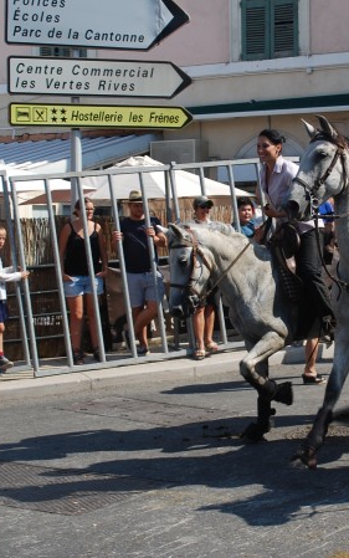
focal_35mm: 71
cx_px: 282
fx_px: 1079
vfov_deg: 28.9
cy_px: 232
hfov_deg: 18.2
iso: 100
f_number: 7.1
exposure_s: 1/200
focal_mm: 26
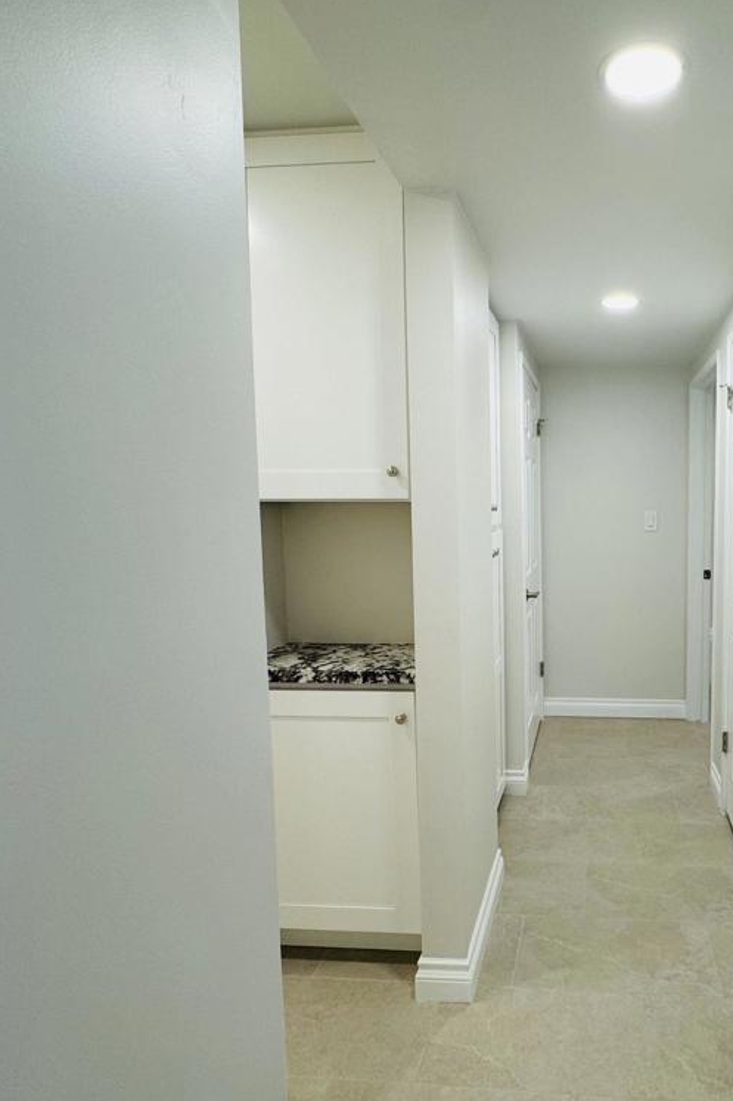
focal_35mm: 20
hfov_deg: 58.2
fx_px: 611
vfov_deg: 84.0
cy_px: 536
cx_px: 562
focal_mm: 2.22
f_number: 2.2
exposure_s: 1/120
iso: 80
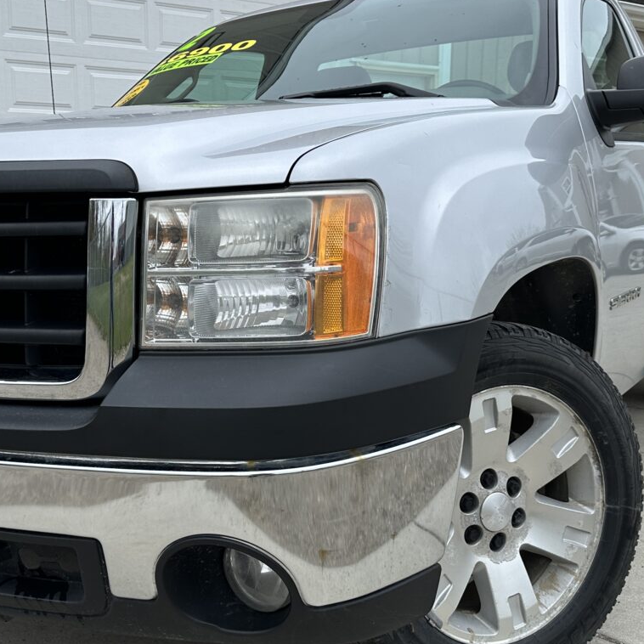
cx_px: 247
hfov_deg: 39.0
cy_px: 321
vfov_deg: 39.2
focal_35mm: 43
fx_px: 905
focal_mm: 6.86
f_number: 1.78
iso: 80
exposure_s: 1/2525
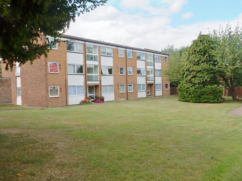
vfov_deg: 46.8
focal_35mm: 30
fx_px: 210
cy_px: 90
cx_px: 121
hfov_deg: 60.0
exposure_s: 1/400
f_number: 4
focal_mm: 5.4
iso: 125
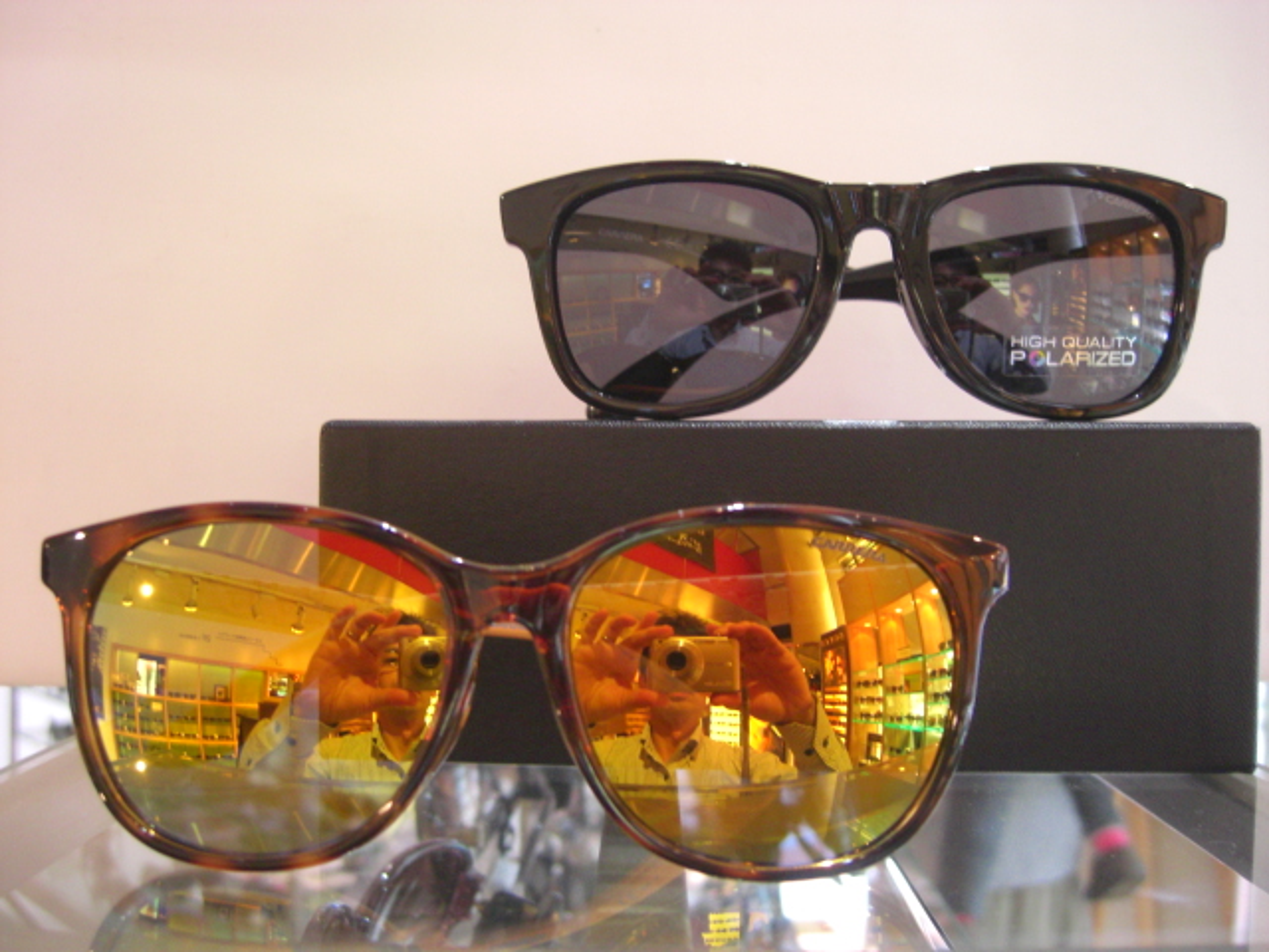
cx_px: 634
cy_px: 476
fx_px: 1393
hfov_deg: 49.0
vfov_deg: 37.7
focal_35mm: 38
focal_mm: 7.9
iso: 400
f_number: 2.8
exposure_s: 1/40
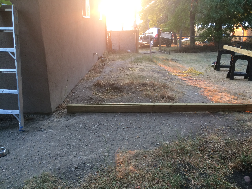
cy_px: 94
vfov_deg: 48.2
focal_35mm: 29
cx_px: 126
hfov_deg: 61.7
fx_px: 211
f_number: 2.2
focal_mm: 4.15
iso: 40
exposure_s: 1/30
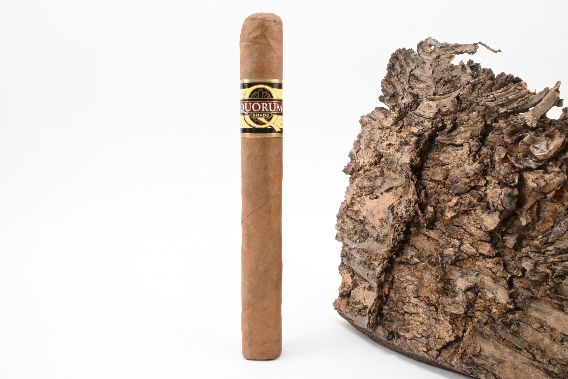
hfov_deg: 63.2
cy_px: 190
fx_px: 461
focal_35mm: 29
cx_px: 284
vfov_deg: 44.6
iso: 640
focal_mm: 19.5
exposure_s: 1/15
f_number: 22
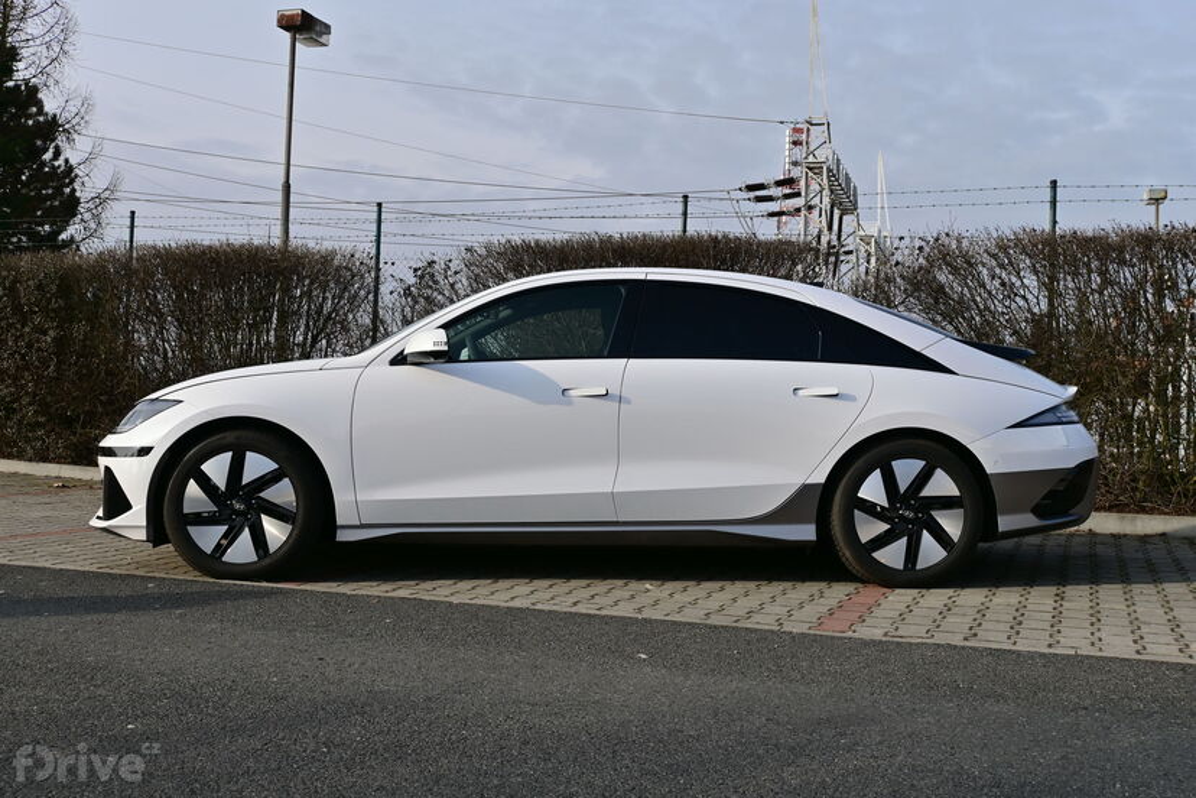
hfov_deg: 52.2
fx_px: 1221
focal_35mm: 37
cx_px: 598
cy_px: 399
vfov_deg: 36.2
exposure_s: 1/320
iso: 100
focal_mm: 24.5
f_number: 9
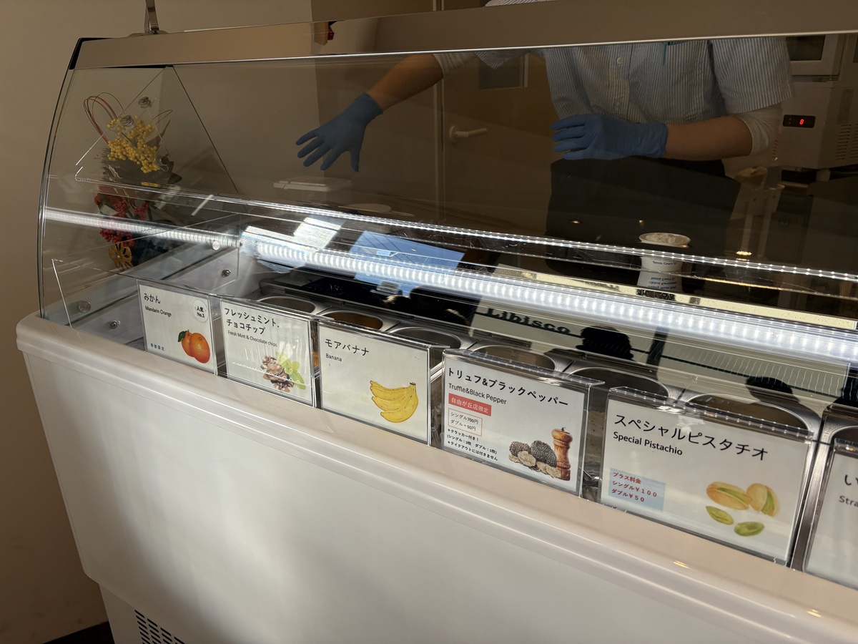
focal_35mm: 26
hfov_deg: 67.3
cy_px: 322
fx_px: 644
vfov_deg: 53.1
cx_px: 429
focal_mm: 5.96
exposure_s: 1/1587
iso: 64
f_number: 1.6
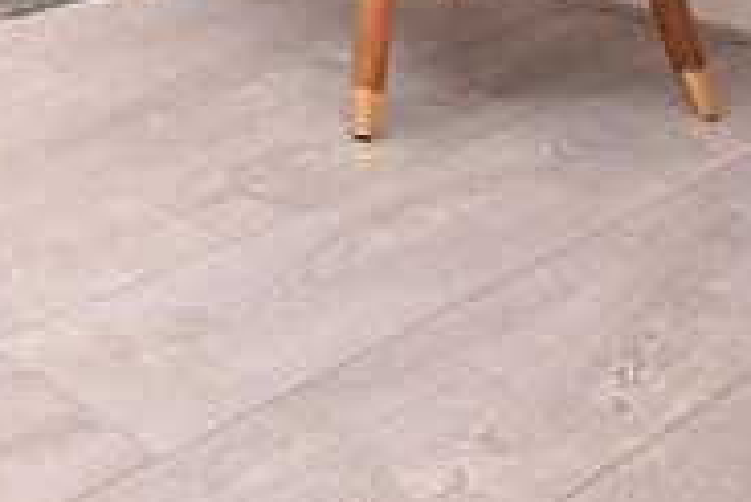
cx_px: -584
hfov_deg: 22.2
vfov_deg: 18.0
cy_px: -445
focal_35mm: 57
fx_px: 1190
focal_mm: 10
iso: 800
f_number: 5.6
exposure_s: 1/125
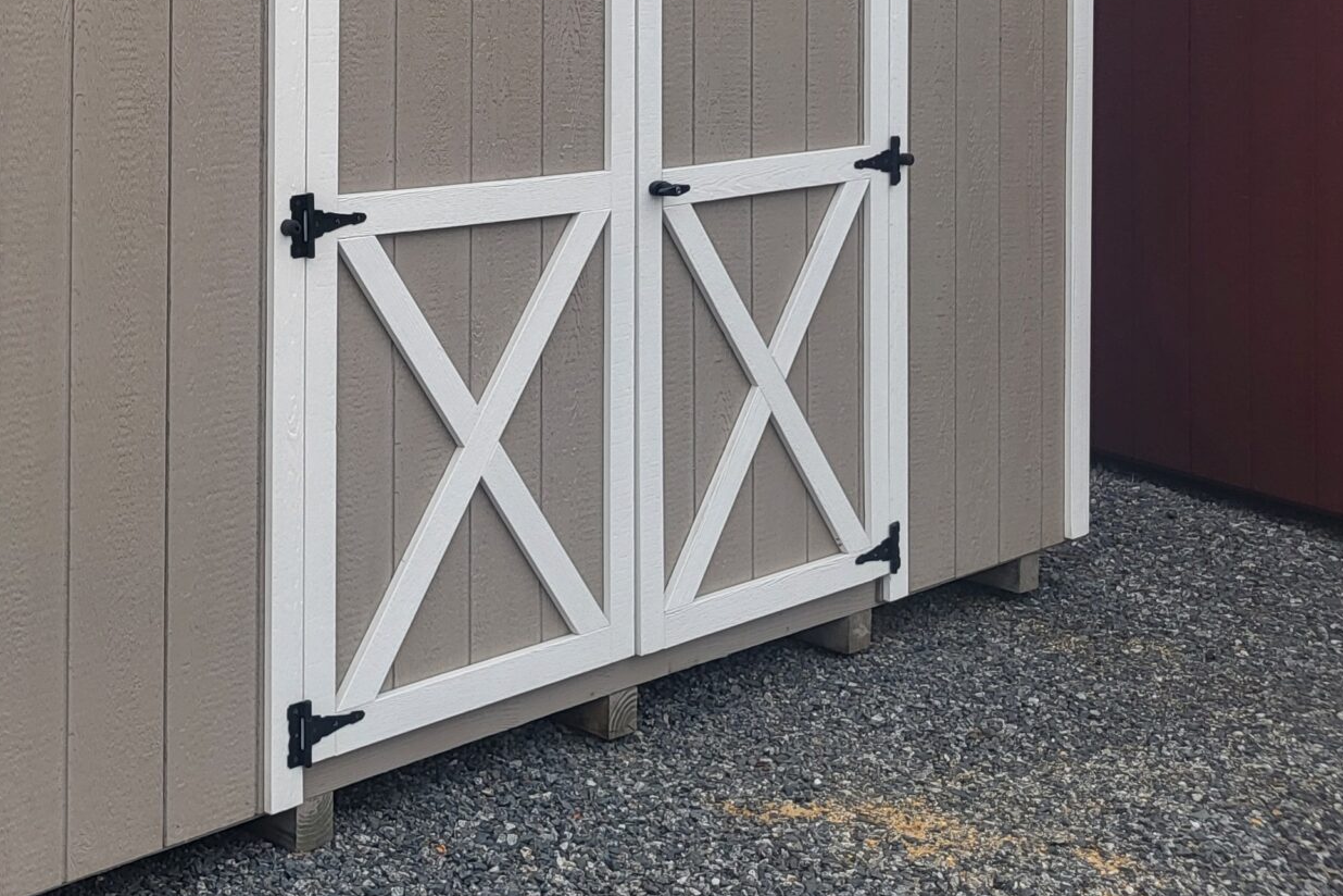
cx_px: 149
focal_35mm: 56
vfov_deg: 23.0
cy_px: -51
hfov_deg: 33.8
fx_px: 2089
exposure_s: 1/315
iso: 40
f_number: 1.8
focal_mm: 5.4
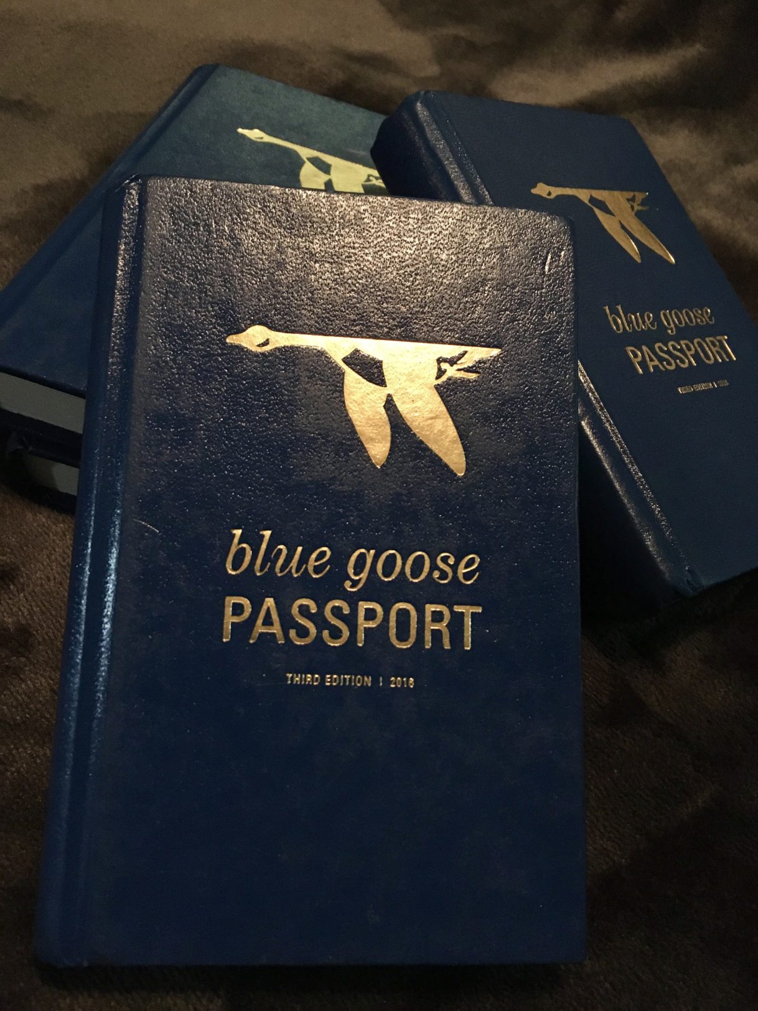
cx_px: 379
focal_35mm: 29
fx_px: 847
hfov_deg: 48.2
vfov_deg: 61.7
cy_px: 506
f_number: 2.2
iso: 200
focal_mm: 4.15
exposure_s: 1/30
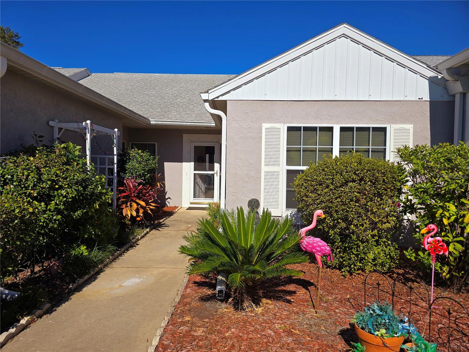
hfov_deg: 73.9
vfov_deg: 58.9
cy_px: 176
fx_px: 312
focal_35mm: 23
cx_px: 234
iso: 12
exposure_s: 1/1429
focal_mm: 6.3
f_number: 1.7
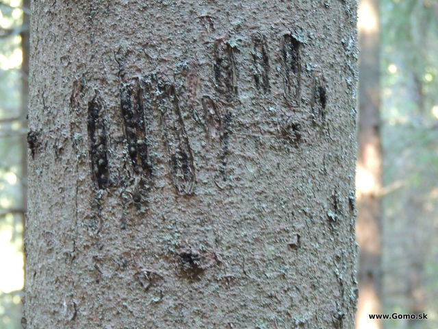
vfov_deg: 5.9
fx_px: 3163
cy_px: 164
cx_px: 219
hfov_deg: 7.9
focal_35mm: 250
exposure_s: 1/6
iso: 800
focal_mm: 44.5
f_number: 4.7
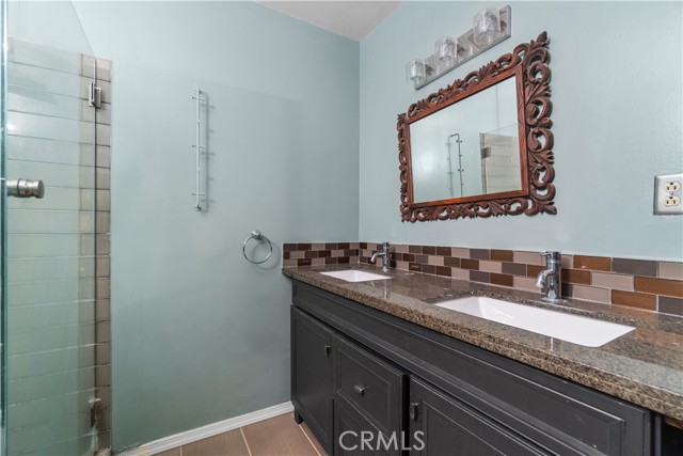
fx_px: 285
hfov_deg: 100.4
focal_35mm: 15
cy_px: 228
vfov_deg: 77.4
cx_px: 342
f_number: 4
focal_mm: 10
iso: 200
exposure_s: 1/60
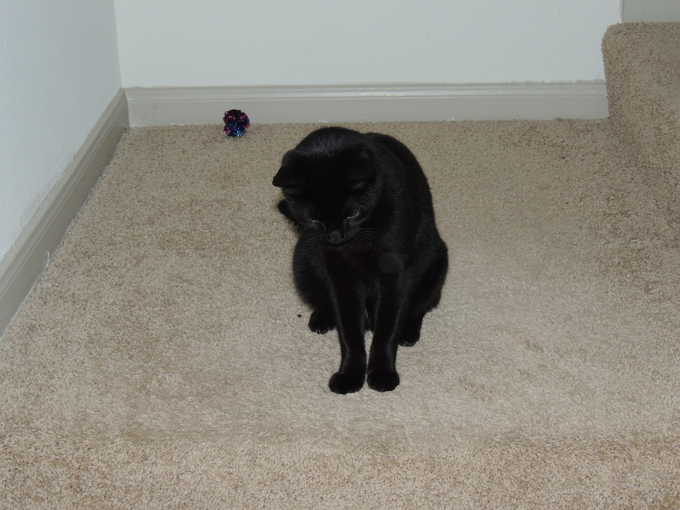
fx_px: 1179
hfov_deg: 32.2
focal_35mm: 60
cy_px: 255
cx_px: 340
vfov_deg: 24.4
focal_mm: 10.7
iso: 200
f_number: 3.7
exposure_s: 1/50
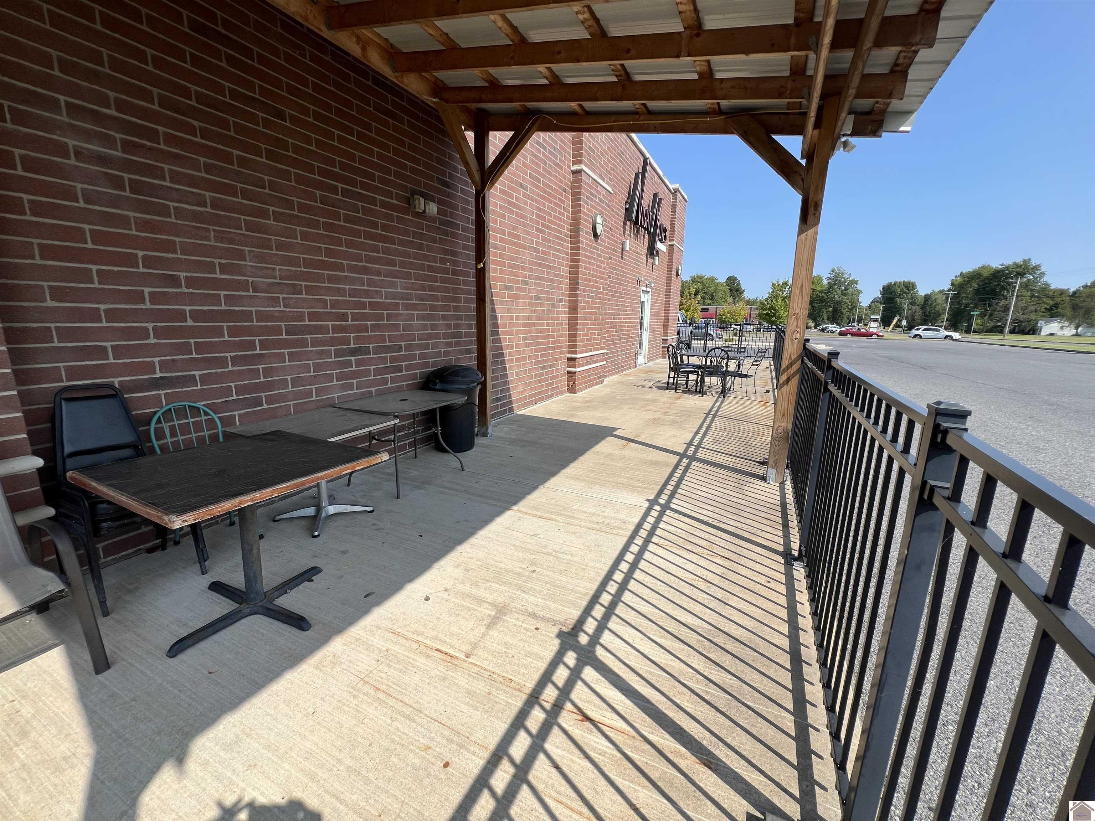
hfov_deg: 106.2
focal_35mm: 13
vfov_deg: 89.9
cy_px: 410
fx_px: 411
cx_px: 548
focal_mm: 1.57
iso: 32
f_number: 1.8
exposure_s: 1/1410
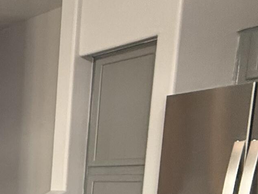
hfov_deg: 16.9
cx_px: -310
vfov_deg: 20.3
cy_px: 253
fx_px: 492
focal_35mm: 66
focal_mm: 2.22
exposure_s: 1/120
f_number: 2.2
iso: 320
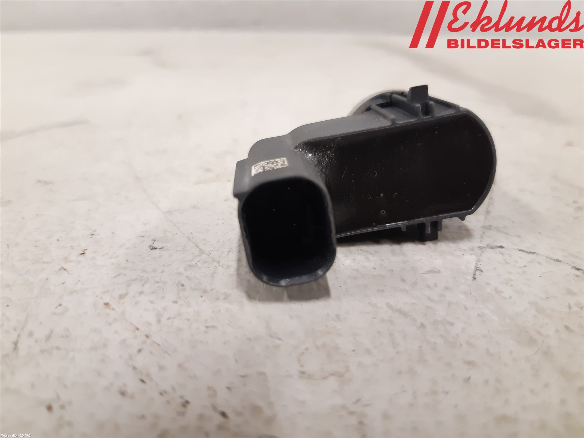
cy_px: 219
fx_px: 439
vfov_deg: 53.1
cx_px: 292
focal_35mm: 26
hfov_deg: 67.3
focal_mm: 3.93
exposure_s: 1/33
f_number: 1.7
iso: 200
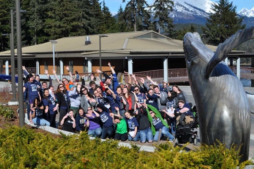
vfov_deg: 22.6
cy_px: 84
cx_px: 127
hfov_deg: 33.4
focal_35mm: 60
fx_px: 423
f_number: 10
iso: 200
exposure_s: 1/400
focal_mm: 40
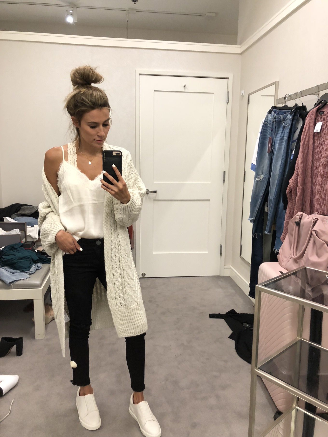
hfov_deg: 49.8
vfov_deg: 63.4
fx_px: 354
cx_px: 164
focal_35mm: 28
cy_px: 218
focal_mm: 3.99
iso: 40
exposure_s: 1/30
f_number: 1.8
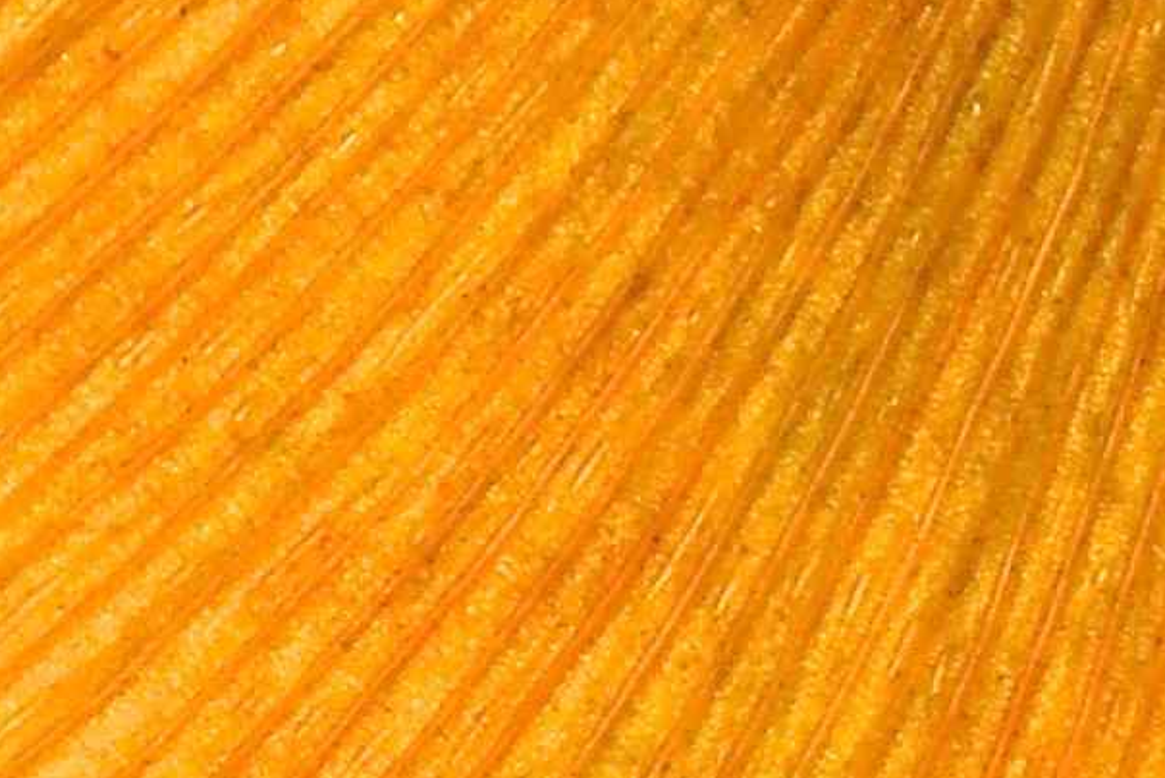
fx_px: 34438
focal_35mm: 1064
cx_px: 2554
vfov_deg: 1.3
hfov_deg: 1.9
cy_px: -568
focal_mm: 100
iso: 200
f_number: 10
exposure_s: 1/400
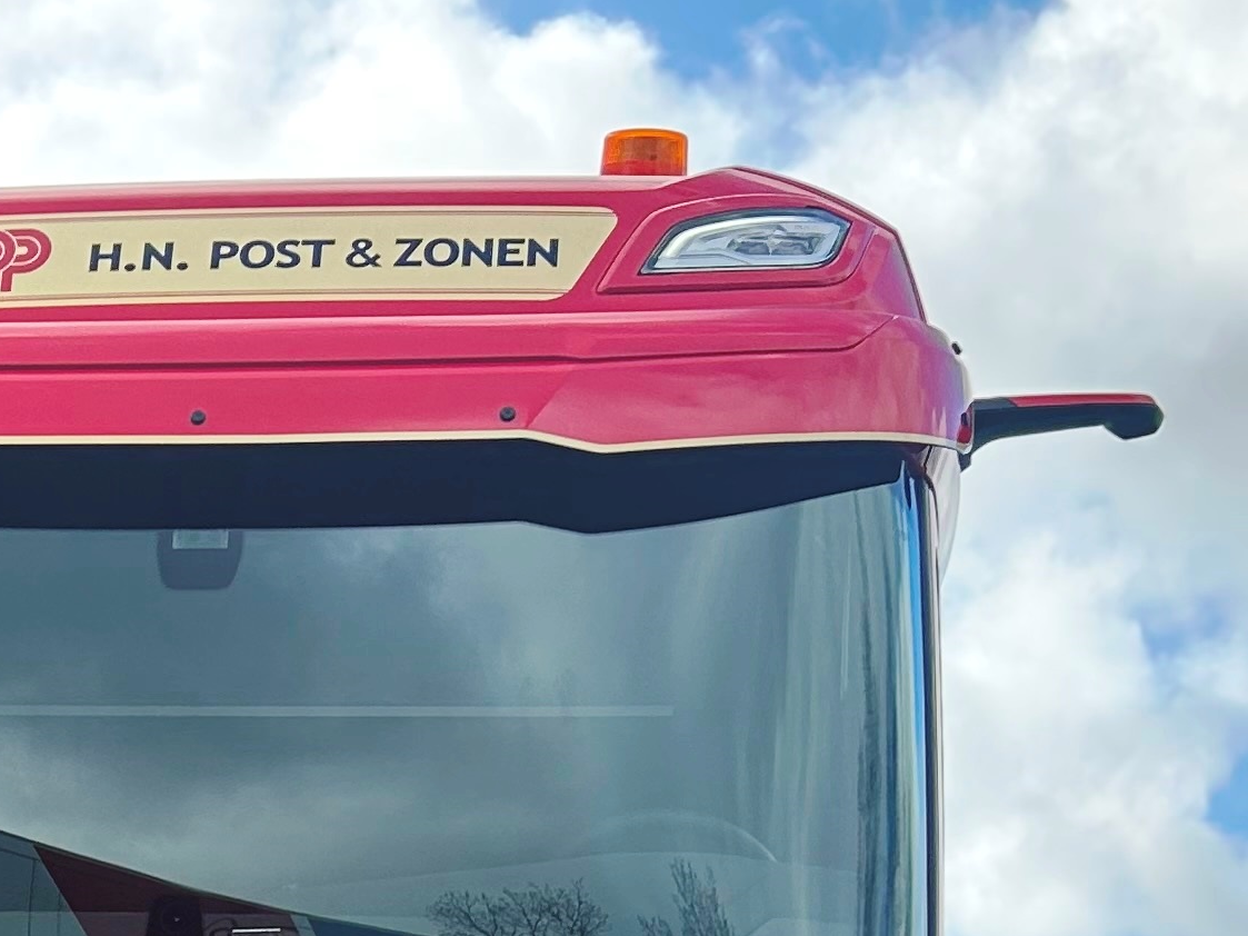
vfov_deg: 18.7
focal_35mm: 75
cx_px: -348
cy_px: 1099
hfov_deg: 23.2
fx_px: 2704
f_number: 1.5
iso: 50
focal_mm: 5.7
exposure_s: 1/1209
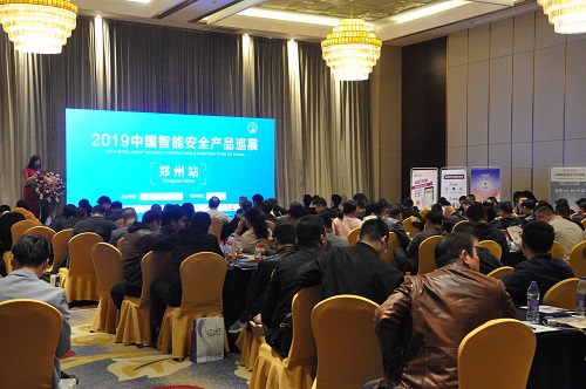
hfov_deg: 41.2
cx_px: 293
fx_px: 780
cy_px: 194
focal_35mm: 48
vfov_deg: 28.0
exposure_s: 1/40
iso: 3200
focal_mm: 32
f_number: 6.3
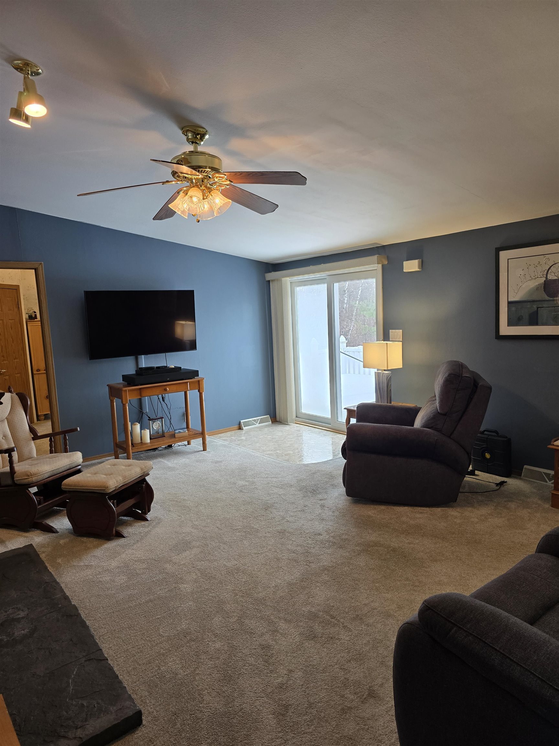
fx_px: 495
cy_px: 373
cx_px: 280
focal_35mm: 23
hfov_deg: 58.9
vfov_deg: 73.9
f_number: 1.7
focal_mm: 6.3
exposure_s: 1/120
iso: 125
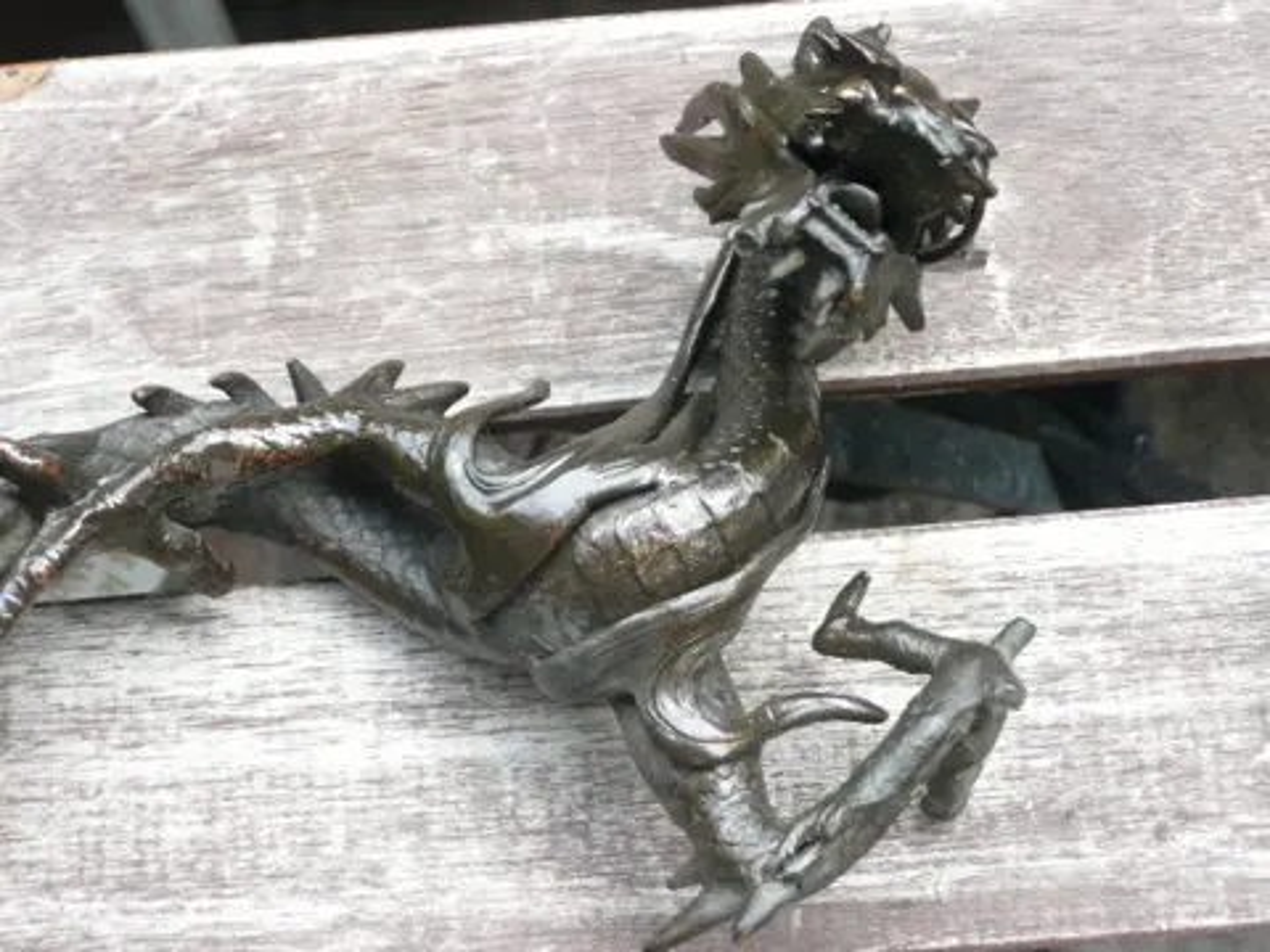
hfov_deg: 29.0
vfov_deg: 21.9
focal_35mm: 67
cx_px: 635
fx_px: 2458
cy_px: 476
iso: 100
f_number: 4.5
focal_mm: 11
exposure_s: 1/30
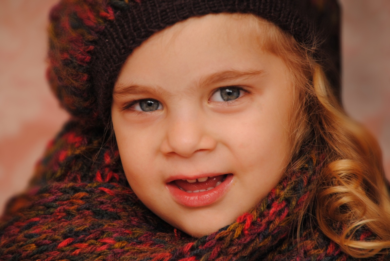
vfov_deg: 3.4
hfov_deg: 5.1
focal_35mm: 405
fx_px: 4393
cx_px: 195
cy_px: 130
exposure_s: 1/60
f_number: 6.3
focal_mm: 270
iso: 200
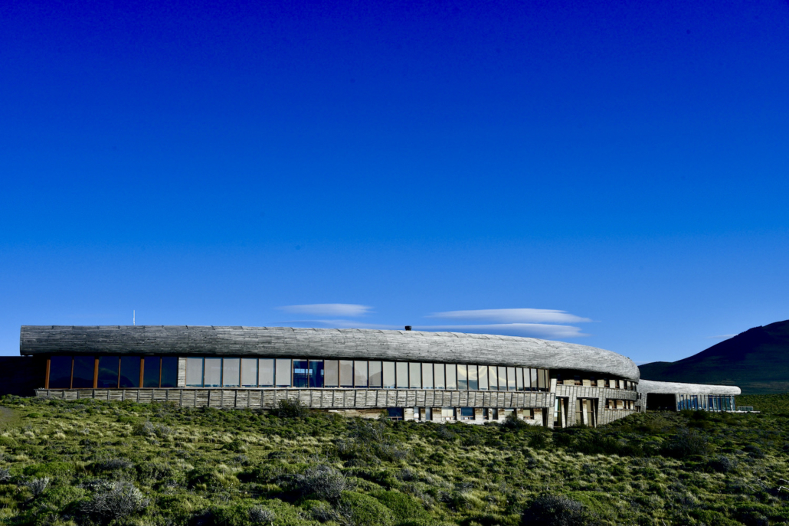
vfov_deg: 35.1
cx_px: 394
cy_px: 263
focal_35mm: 38
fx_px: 833
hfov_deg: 50.7
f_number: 11
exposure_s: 1/500
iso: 250
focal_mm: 38
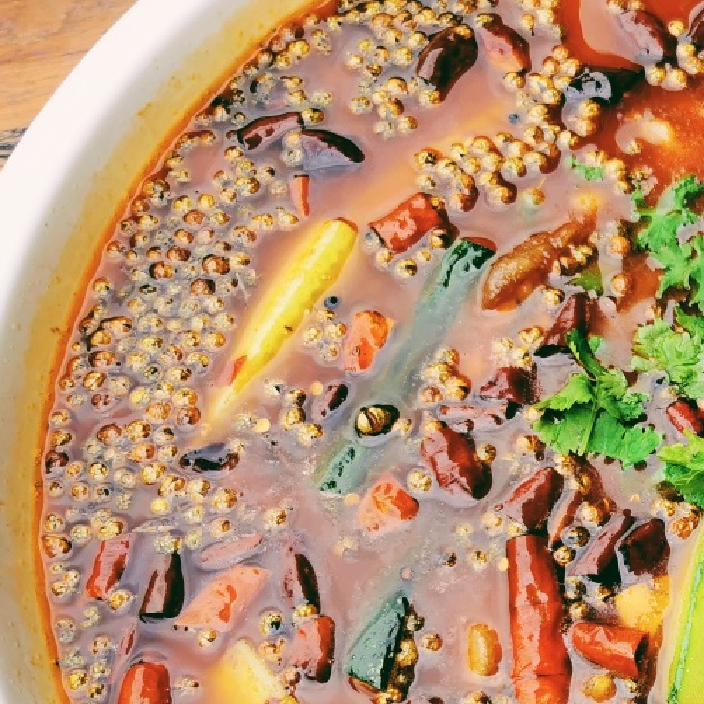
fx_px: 1312
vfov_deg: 29.6
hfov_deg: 27.4
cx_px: 780
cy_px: 519
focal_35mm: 57
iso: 50
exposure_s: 1/455
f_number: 1.6
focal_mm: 5.56
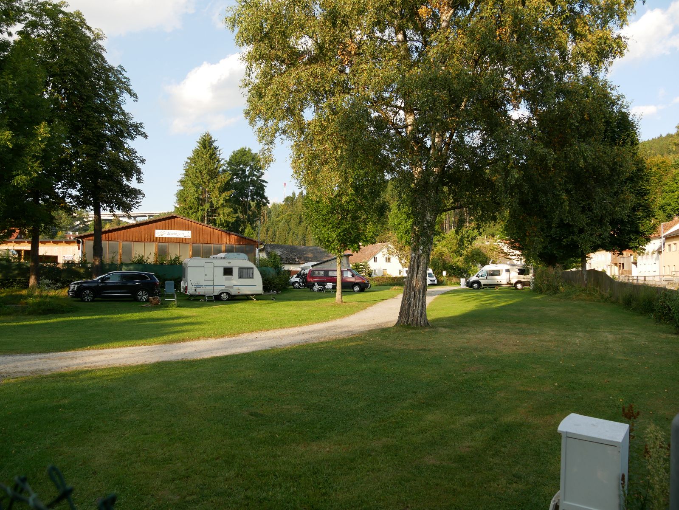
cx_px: 340
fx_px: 550
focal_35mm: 28
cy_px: 255
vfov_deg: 49.8
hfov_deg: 63.4
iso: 200
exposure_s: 1/250
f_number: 5
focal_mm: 14
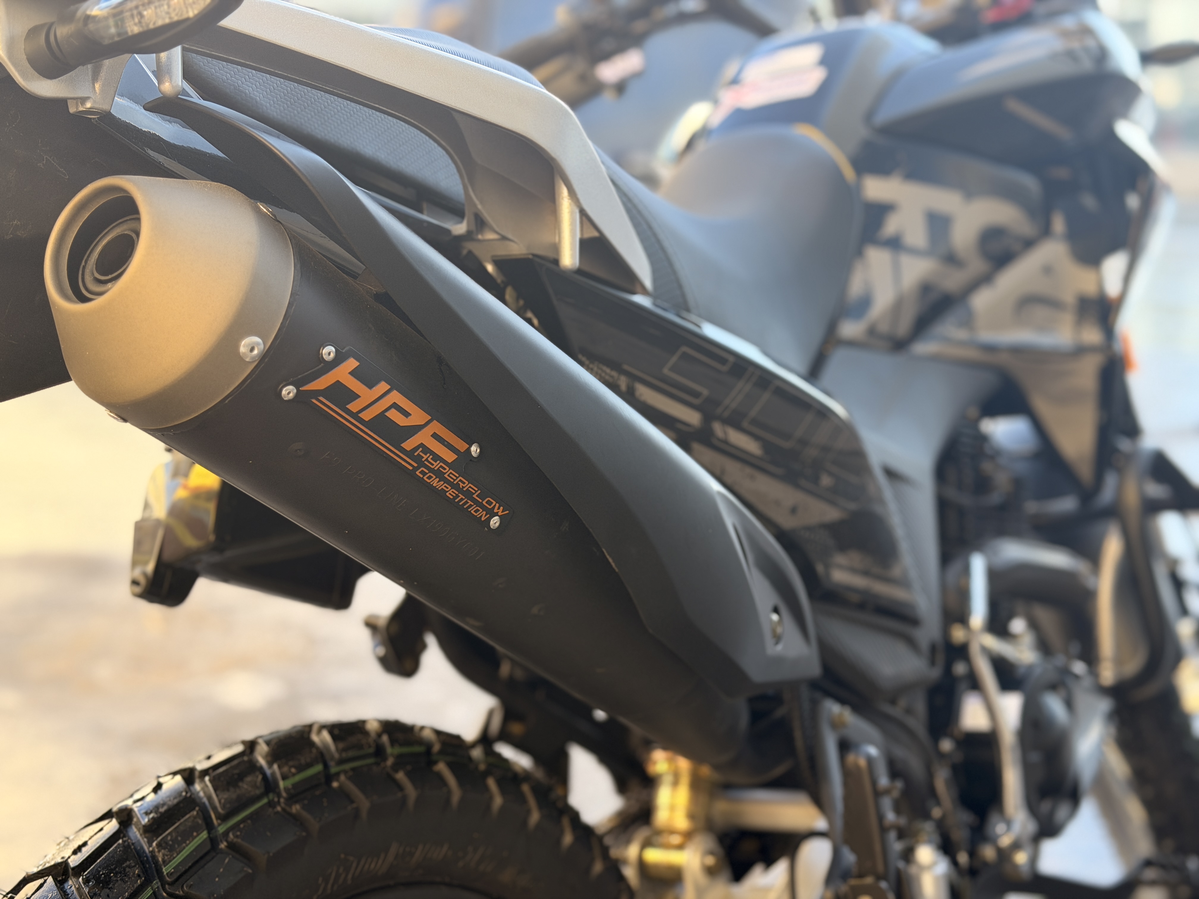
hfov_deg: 39.7
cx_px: 600
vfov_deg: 30.3
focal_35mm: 48
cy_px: 450
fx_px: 1663
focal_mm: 6.76
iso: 64
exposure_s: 1/182
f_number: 1.78
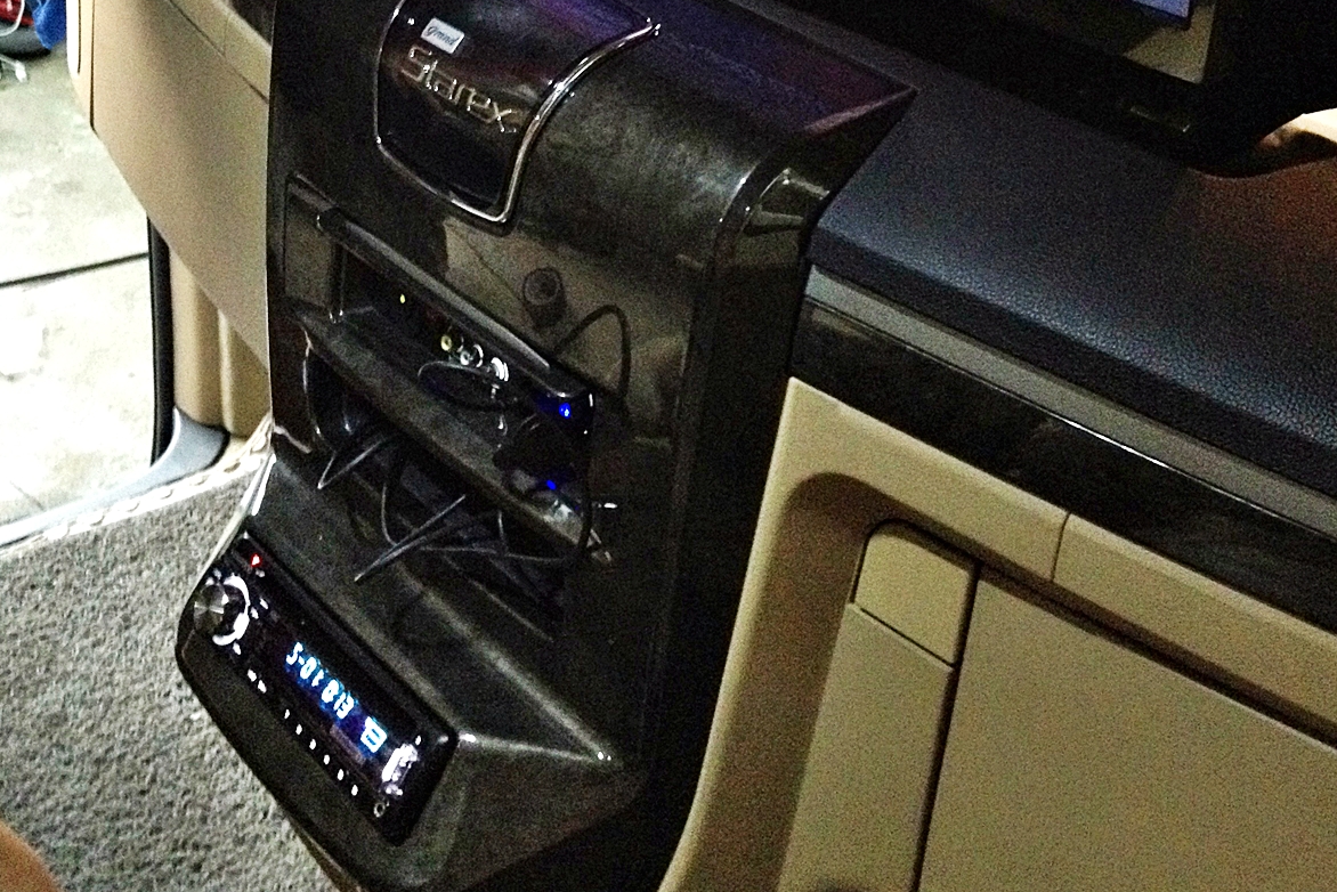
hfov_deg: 37.5
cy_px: 53
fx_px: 1969
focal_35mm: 53
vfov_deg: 24.6
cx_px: 689
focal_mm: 4.28
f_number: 2.4
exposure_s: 1/15
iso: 500
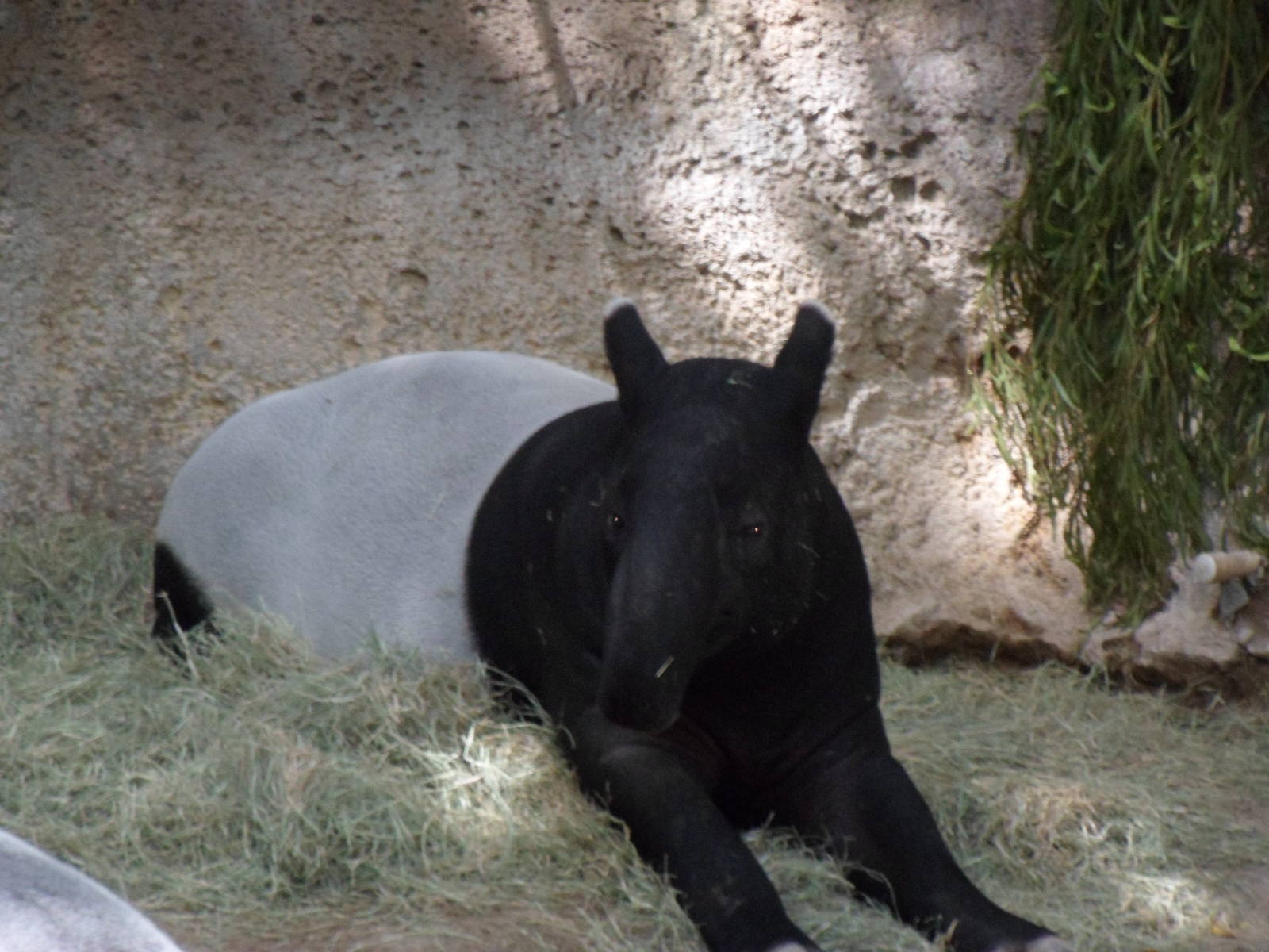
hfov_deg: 7.3
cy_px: 476
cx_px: 634
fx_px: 9898
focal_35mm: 270
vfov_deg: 5.5
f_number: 5.9
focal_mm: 46.8
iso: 320
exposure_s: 1/60
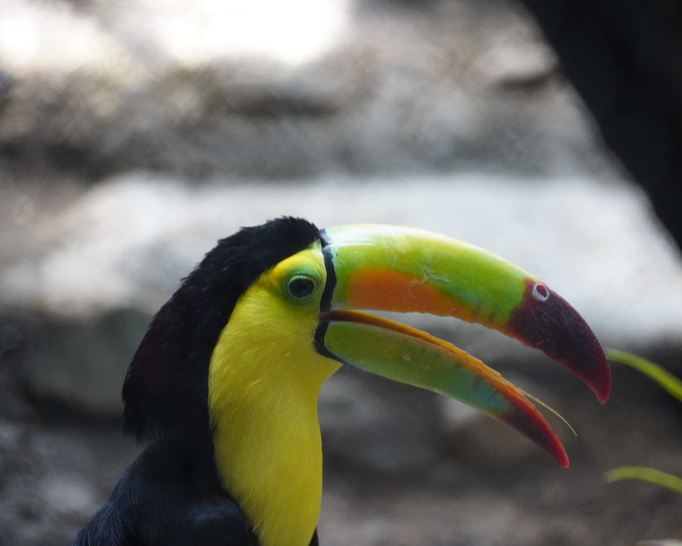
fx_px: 4613
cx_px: 401
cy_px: 274
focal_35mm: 229
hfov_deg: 8.5
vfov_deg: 6.8
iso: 4000
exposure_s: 1/250
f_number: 5.6
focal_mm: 135
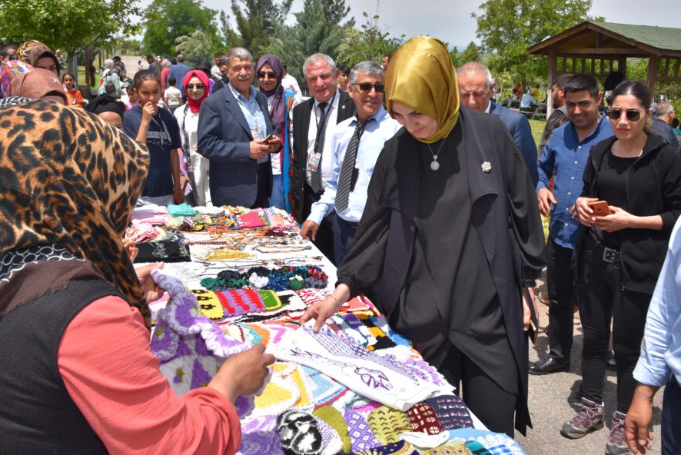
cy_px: 201
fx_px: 700
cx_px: 334
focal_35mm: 37
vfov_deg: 36.0
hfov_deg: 51.9
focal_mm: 32
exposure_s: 1/200
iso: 100
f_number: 11
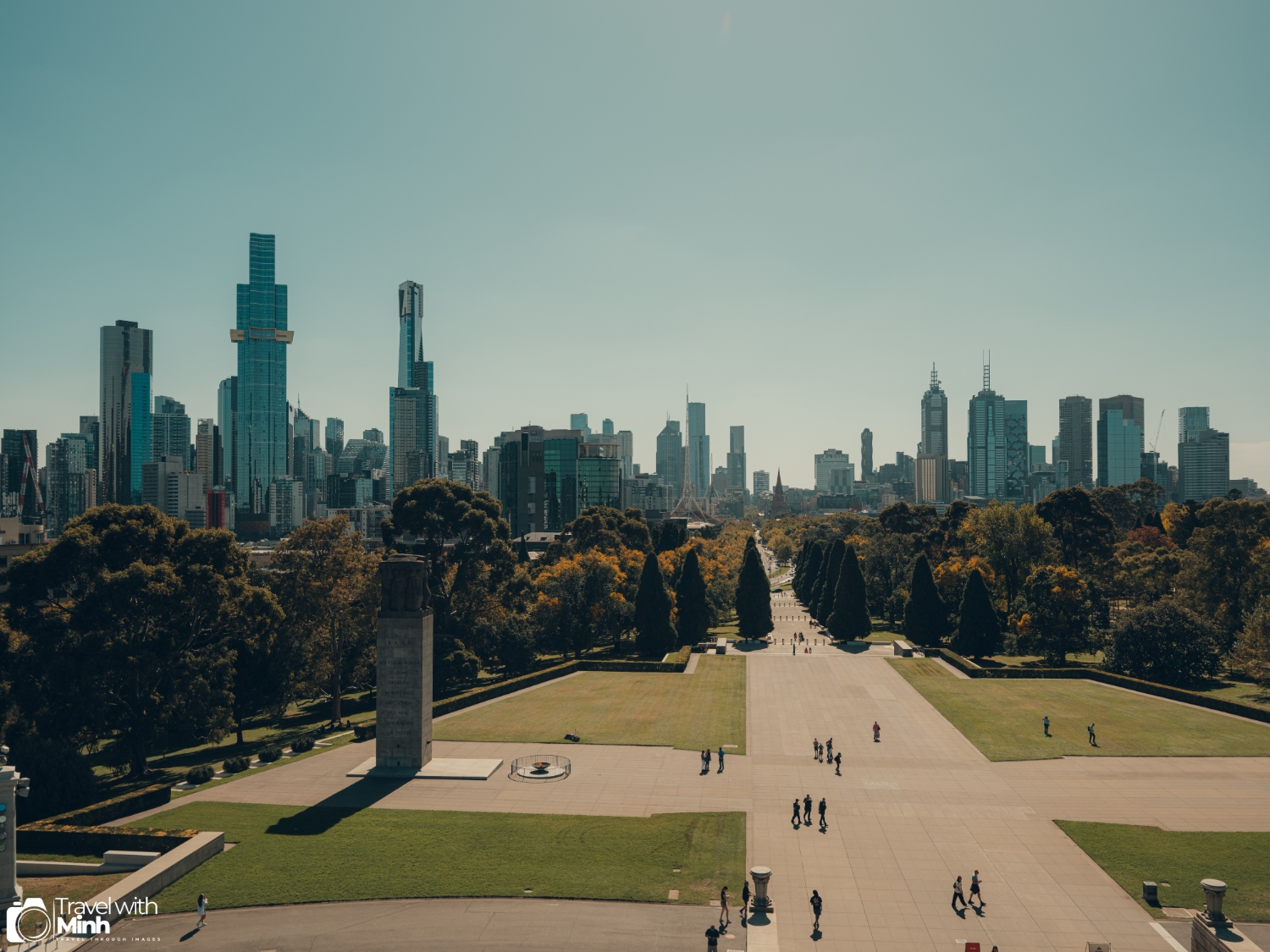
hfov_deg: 63.4
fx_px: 1027
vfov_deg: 49.7
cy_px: 476
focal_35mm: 28
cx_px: 635
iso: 200
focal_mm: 35
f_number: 4
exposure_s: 1/2400
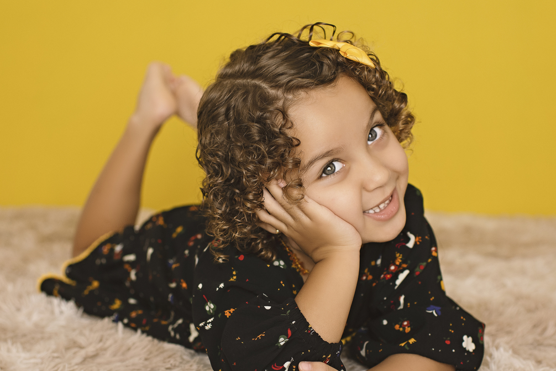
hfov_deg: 32.1
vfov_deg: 21.7
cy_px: 215
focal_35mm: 63
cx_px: 289
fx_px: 967
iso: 400
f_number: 2.8
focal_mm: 35
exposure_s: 1/200
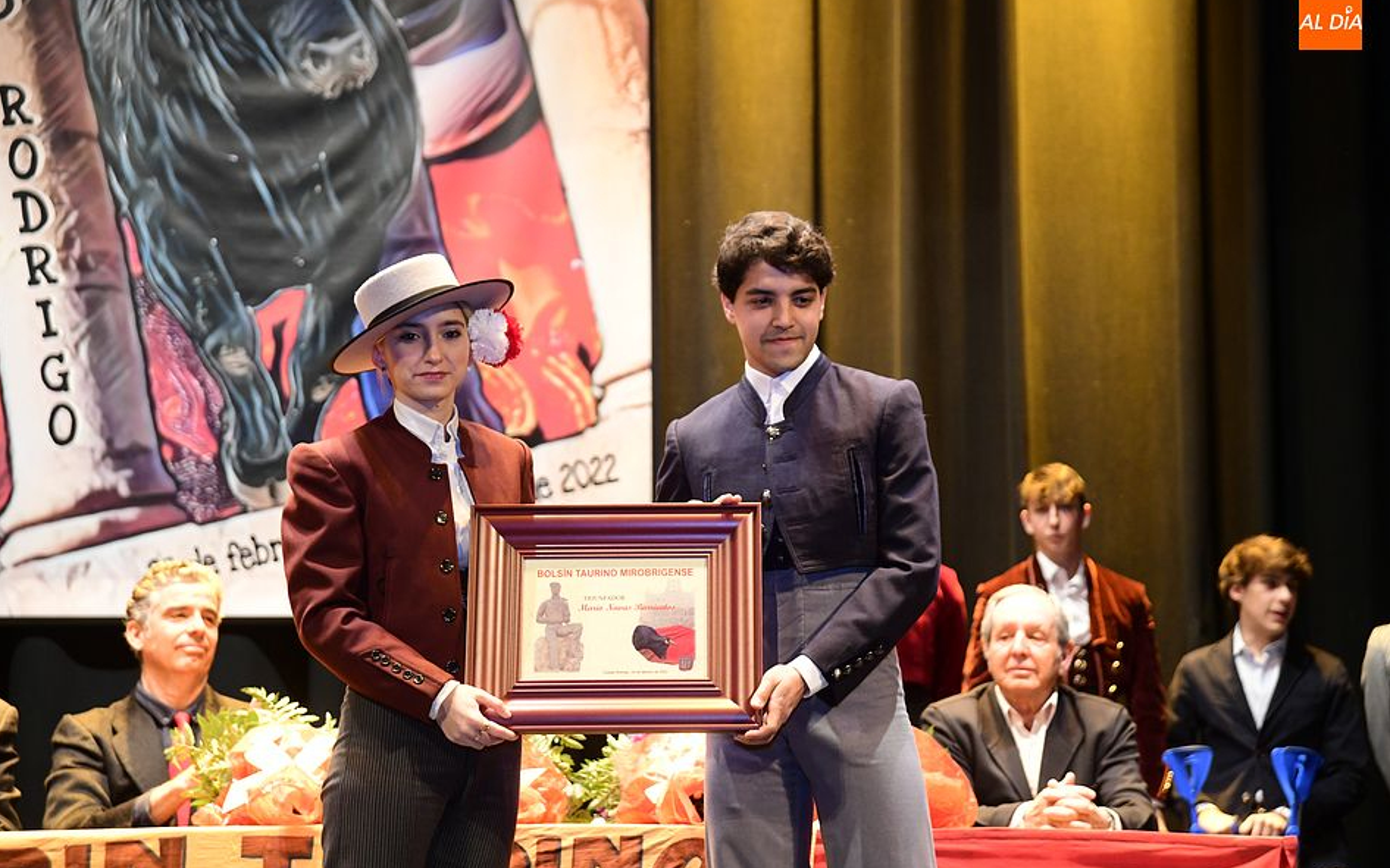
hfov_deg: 23.8
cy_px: 422
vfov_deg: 15.0
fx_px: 3295
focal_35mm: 87
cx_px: 695
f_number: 4.5
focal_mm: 85
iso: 4000
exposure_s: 1/100
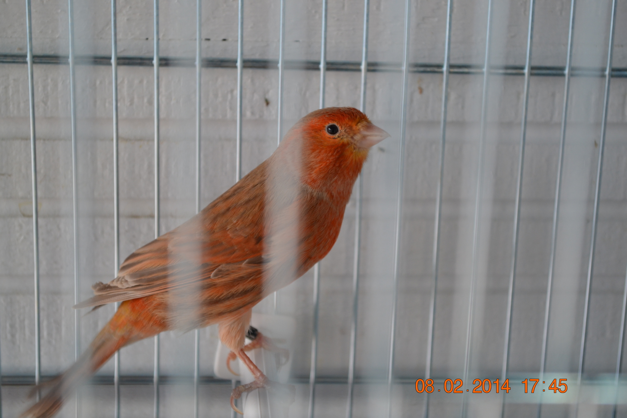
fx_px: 1437
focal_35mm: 82
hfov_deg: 24.6
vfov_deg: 16.6
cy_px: 209
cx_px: 314
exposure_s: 1/30
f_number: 5.6
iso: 400
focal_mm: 55
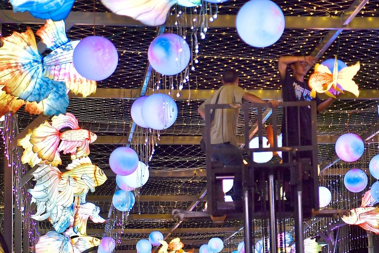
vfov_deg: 8.4
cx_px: 290
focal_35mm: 164
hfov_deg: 12.5
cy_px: 108
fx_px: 1726
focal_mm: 70
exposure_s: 1/160
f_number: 2.8
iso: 320
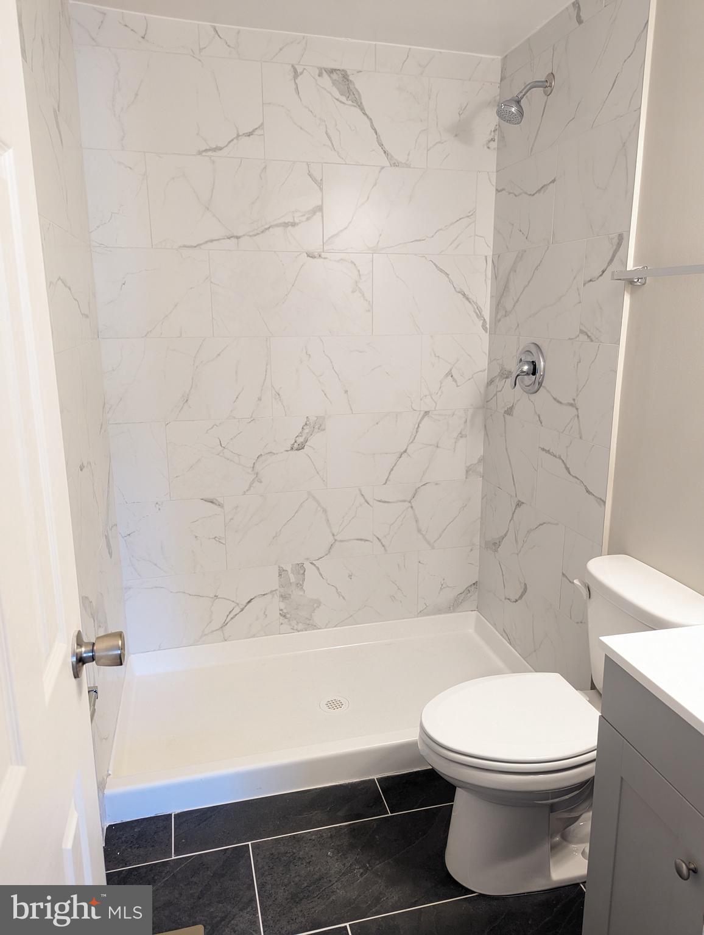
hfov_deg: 56.9
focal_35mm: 24
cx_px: 352
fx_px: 649
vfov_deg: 71.5
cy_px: 468
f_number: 1.85
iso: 445
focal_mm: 6.81
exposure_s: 1/90
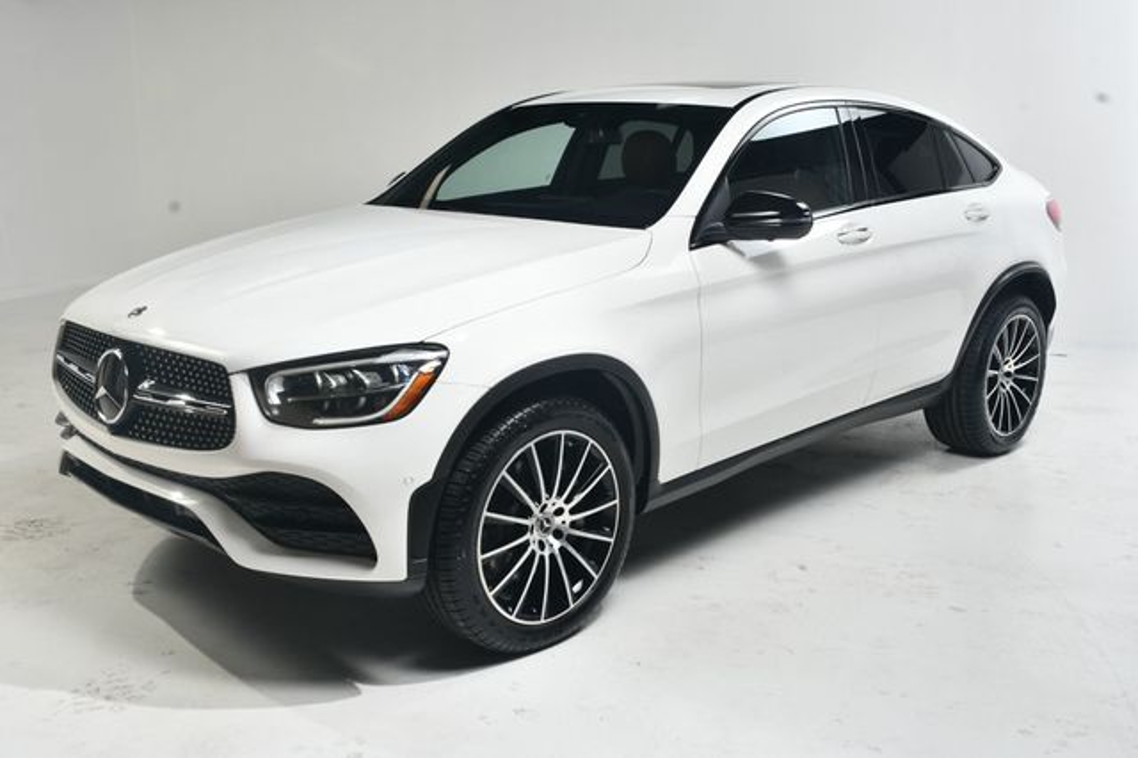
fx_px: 1137
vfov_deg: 36.8
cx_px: 569
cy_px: 379
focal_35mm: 36
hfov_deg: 53.2
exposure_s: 1/160
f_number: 13
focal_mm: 24
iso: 100
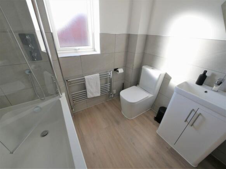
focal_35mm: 14
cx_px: 113
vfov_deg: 85.7
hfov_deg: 102.0
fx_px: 91
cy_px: 84
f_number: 4
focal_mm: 7
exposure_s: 1/100
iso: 200
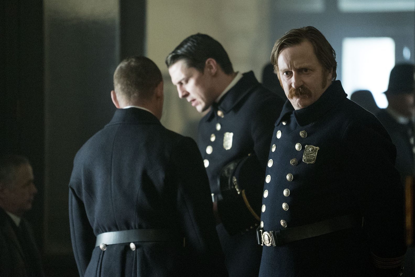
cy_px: 138
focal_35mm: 200
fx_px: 2307
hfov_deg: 10.3
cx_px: 208
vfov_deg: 6.9
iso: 10000
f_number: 4
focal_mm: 200
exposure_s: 1/50
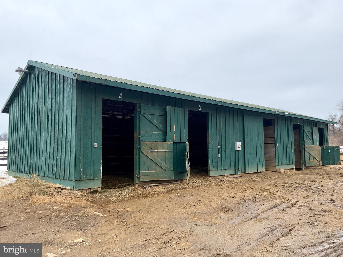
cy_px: 128
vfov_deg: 48.2
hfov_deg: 61.7
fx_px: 287
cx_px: 172
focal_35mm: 29
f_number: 1.8
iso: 16
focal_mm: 3
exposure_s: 1/1412
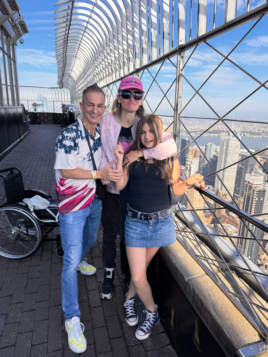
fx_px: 248
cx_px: 134
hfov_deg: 56.8
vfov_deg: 71.6
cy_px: 178
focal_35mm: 24
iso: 80
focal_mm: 6.76
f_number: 1.78
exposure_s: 1/2174
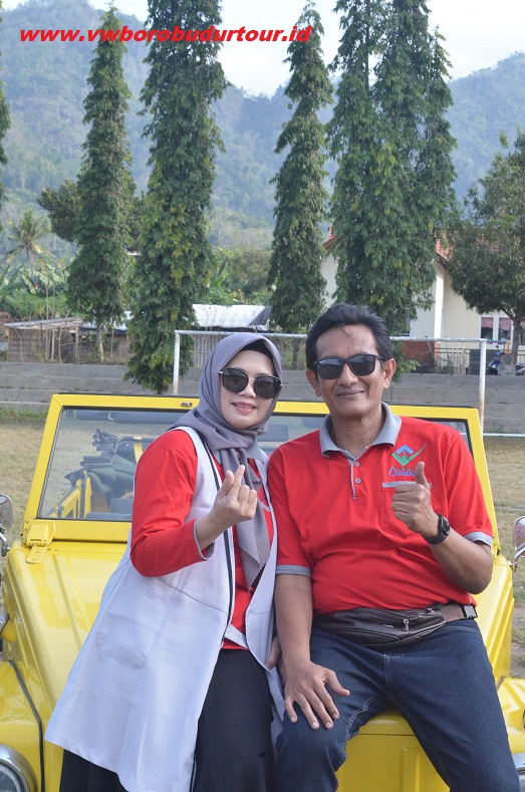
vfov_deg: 29.9
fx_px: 1482
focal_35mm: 68
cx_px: 262
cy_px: 396
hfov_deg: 20.1
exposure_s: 1/800
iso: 2500
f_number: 11
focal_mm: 45
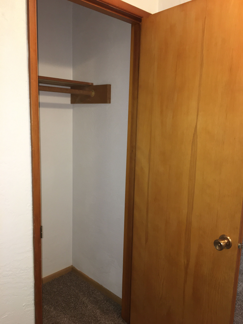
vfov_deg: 61.7
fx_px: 271
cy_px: 162
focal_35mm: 29
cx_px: 122
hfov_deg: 48.2
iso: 80
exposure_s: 1/16
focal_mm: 4.15
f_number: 2.2
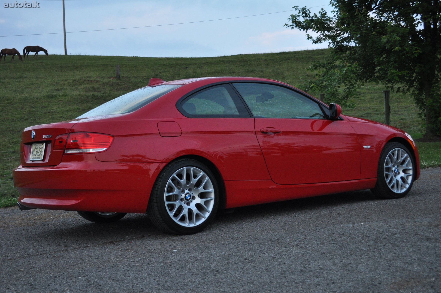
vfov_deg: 28.0
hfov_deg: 41.2
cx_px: 220
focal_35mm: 48
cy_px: 146
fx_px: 587
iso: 640
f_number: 4.8
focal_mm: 32
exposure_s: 1/60
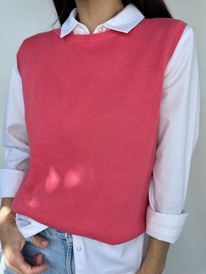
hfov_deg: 56.8
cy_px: 137
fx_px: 190
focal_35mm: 24
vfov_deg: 71.6
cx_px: 103
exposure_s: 1/328
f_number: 1.78
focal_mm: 6.86
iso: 80
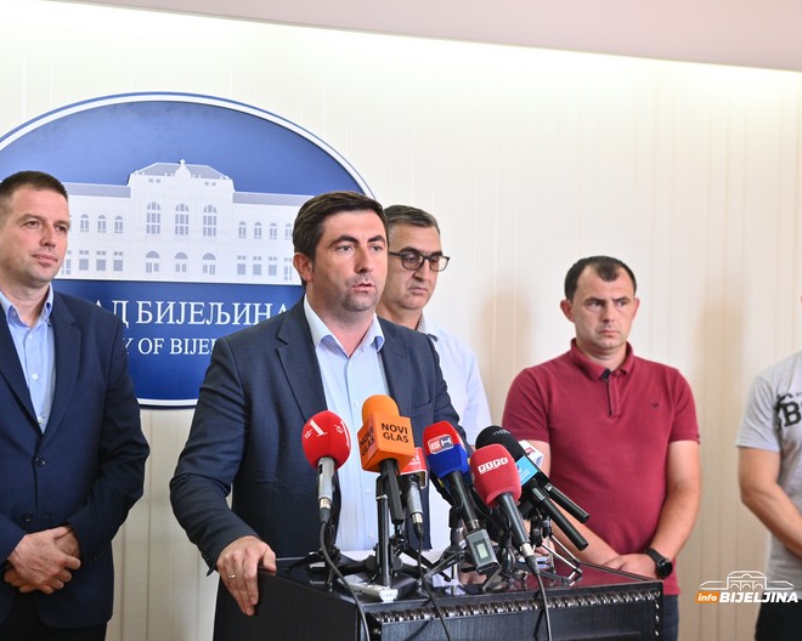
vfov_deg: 20.4
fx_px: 1780
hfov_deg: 25.4
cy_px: 319
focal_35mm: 75
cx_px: 345
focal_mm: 66
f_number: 4
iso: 1600
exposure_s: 1/200
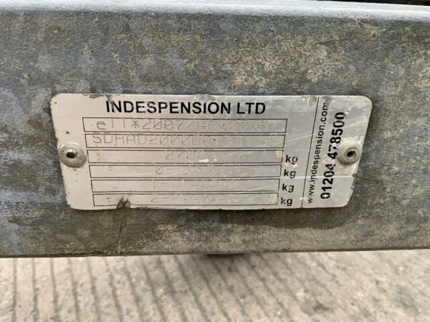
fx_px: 360
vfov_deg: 48.2
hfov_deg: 61.7
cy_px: 161
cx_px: 215
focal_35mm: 29
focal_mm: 3
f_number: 1.8
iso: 64
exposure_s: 1/83
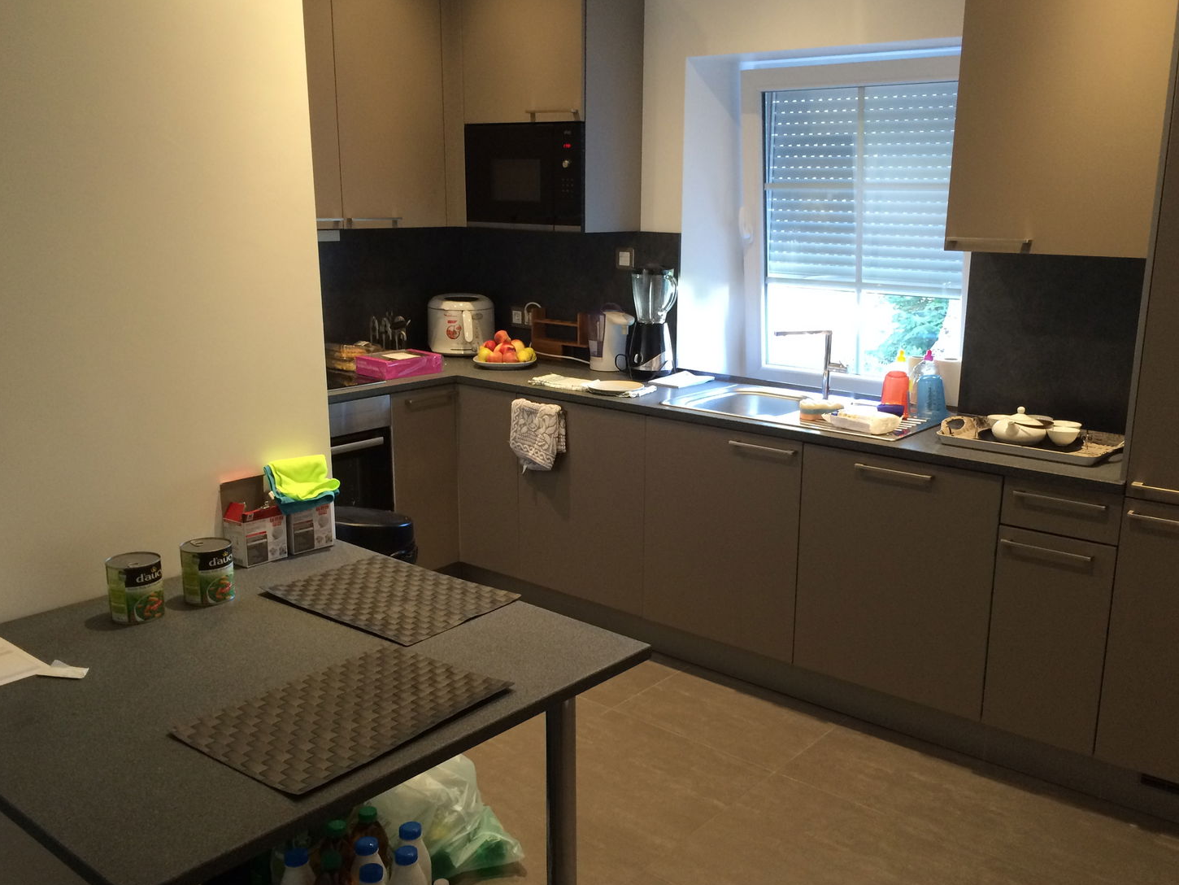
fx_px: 1090
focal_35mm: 32
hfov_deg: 56.7
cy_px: 464
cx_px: 633
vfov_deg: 44.2
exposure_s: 1/30
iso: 160
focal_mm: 4.15
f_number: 2.2
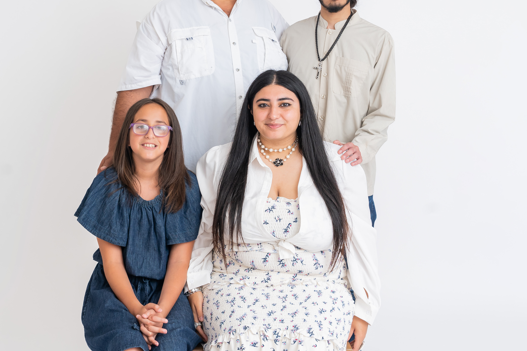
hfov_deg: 37.7
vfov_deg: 25.8
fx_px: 761
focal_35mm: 52
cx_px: 168
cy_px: 109
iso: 320
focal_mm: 36
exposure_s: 1/125
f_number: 6.3
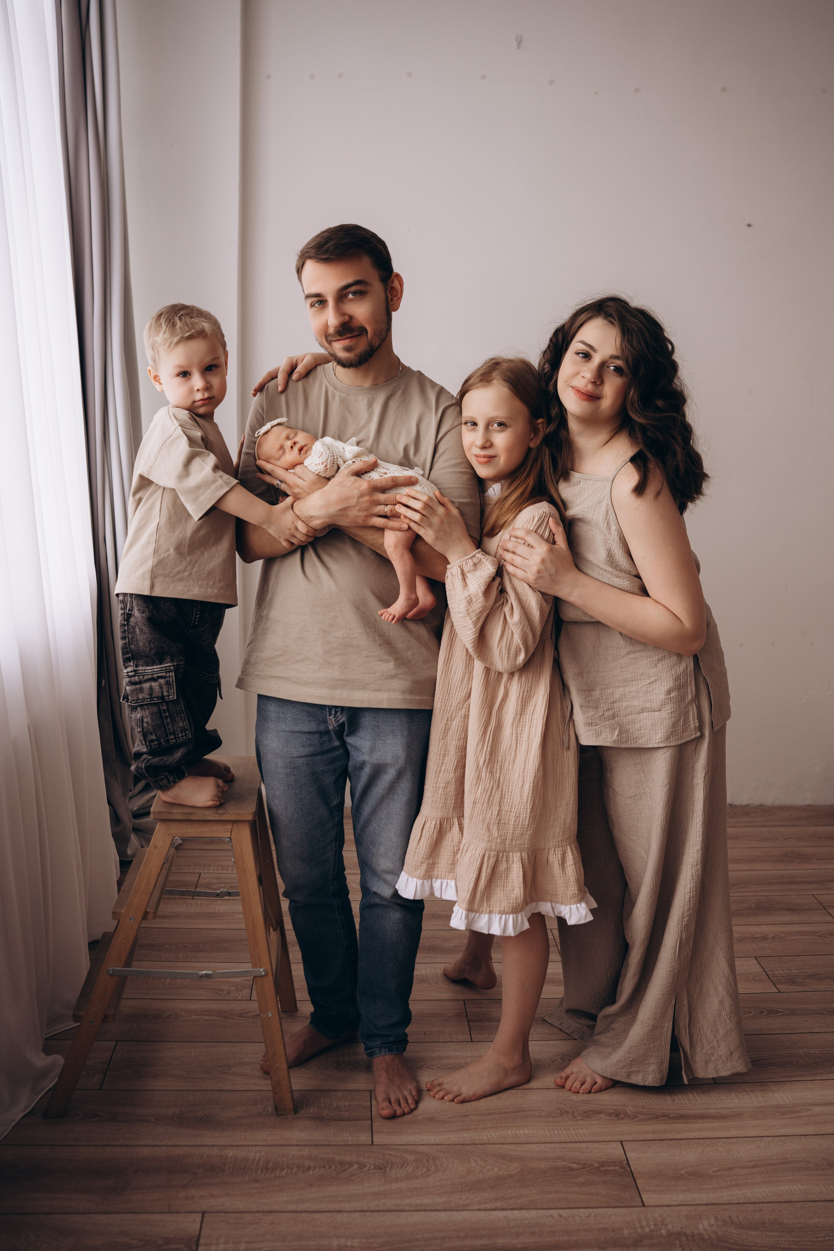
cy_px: 626
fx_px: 1216
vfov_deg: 54.4
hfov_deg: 37.9
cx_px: 417
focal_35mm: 35
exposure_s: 1/200
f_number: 2.8
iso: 160
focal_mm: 35
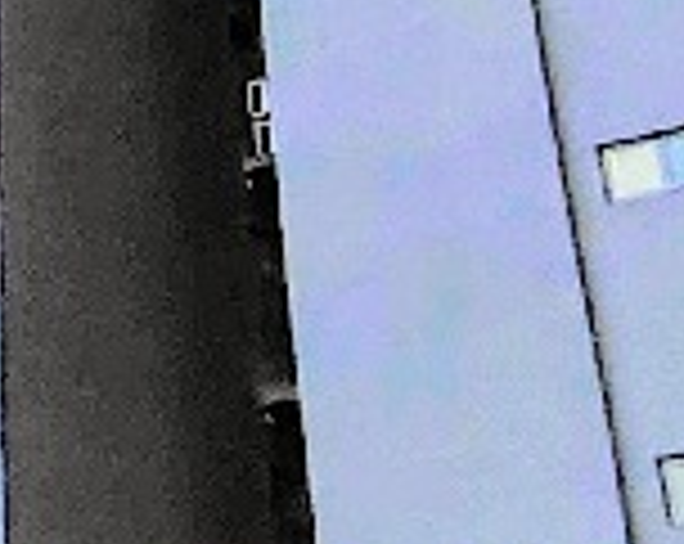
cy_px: -396
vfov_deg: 12.6
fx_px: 2263
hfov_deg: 15.4
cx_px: -432
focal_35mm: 112
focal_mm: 1.43
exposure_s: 1/1464
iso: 100
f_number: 2.2
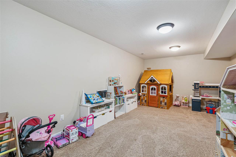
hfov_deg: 96.7
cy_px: 78
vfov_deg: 73.7
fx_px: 105
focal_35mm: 16
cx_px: 118
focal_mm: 16
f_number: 8
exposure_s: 1/4
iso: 400
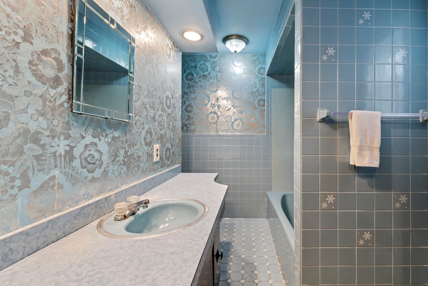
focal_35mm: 15
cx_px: 214
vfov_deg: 77.3
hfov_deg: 100.4
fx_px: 178
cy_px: 143
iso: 640
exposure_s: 1/6
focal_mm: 15
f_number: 14
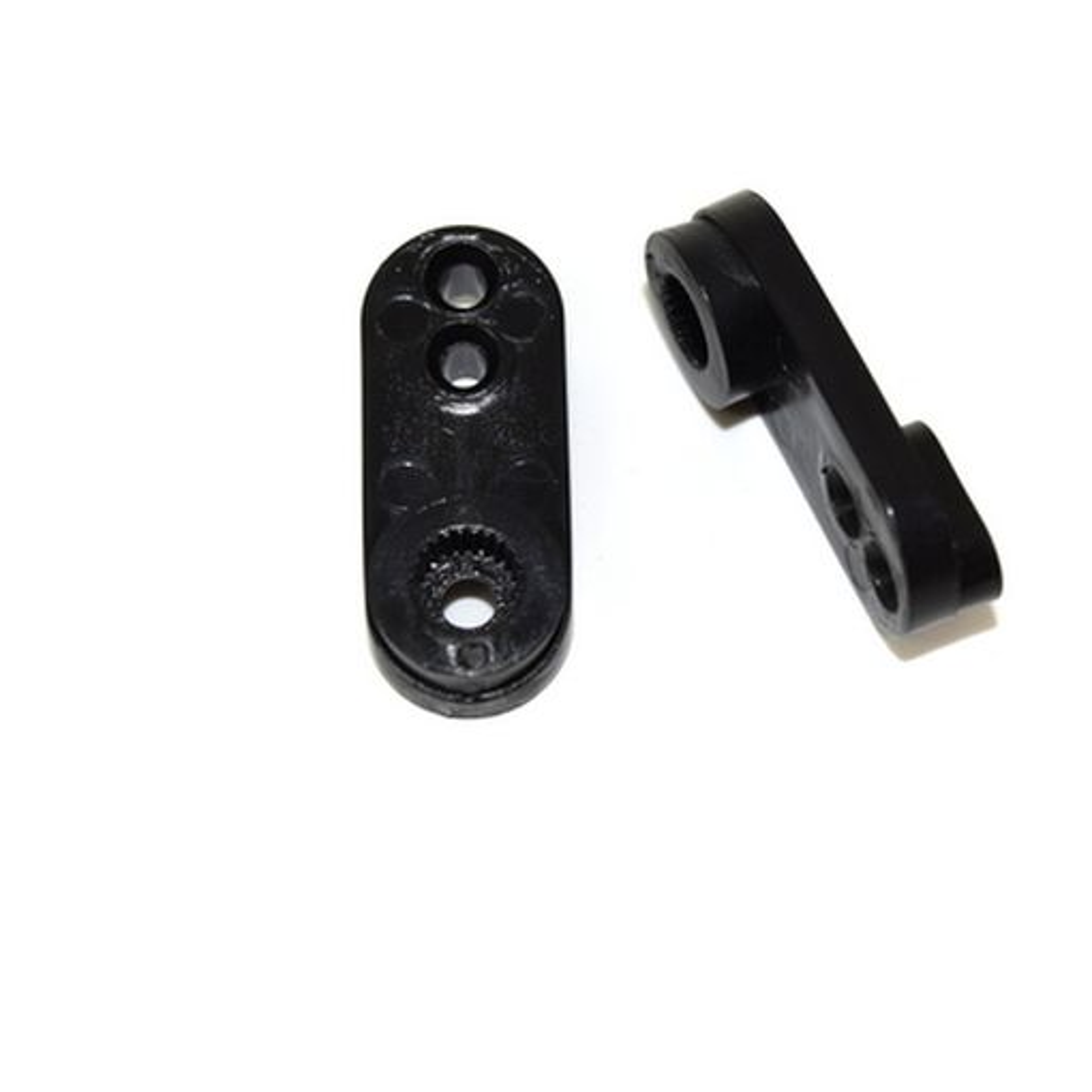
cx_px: 604
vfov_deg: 20.4
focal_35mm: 85
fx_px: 3034
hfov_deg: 20.4
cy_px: 458
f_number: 6.3
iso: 100
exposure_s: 1/60
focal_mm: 34
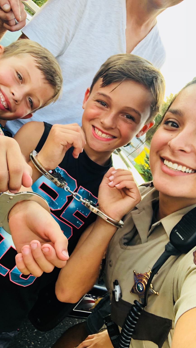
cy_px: 174
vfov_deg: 56.6
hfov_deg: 33.6
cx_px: 77
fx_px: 323
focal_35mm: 35
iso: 40
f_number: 2.2
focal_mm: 2.87
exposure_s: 1/120
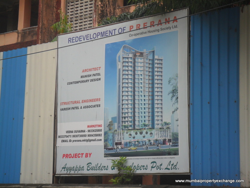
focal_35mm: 108
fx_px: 780
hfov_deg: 18.2
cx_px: 125
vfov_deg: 13.7
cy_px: 94
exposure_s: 1/350
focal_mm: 19.6
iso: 100
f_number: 5
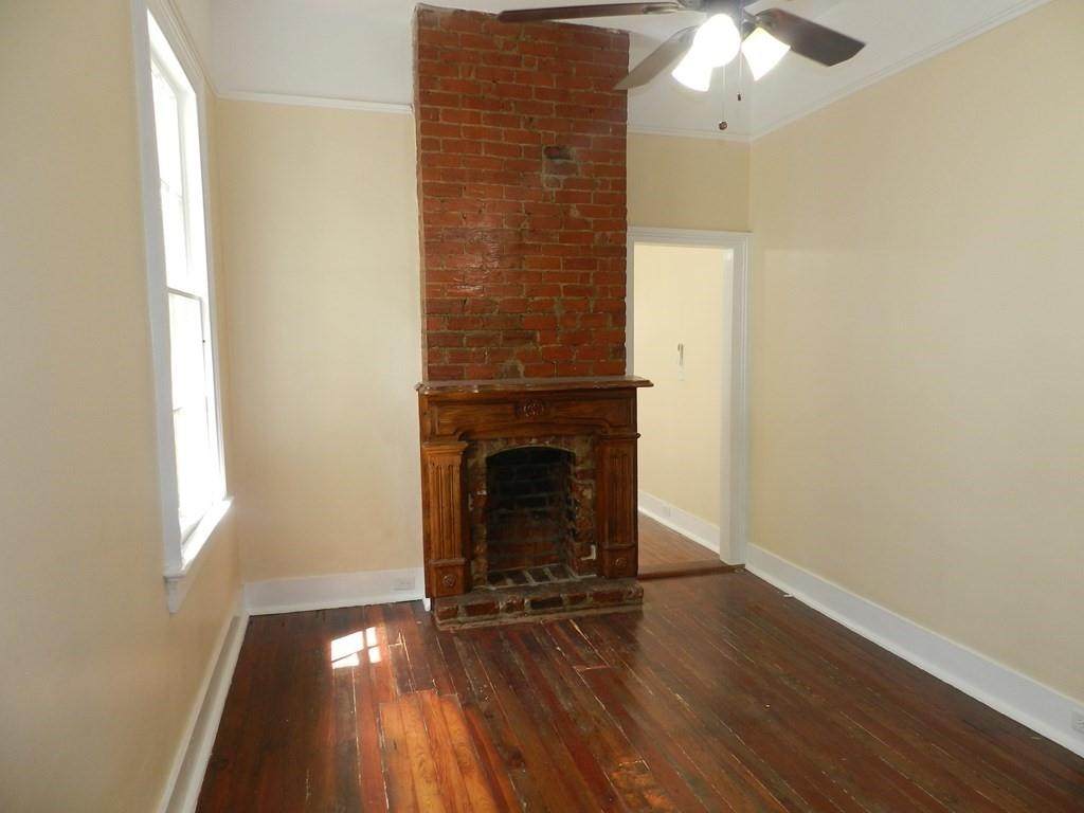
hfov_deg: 73.9
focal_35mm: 23
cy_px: 406
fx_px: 720
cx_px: 542
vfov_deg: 58.9
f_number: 3.4
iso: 160
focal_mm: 4
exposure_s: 1/30
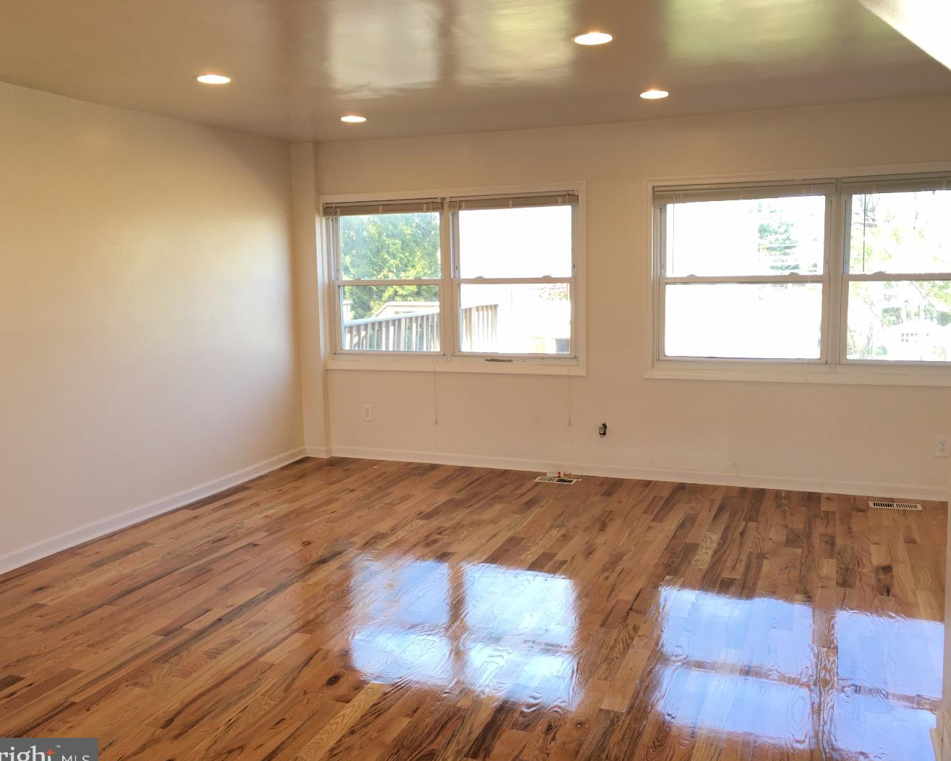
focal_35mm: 31
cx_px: 492
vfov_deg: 47.1
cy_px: 389
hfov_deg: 57.2
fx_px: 873
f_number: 2.2
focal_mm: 4.15
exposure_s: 1/60
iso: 25
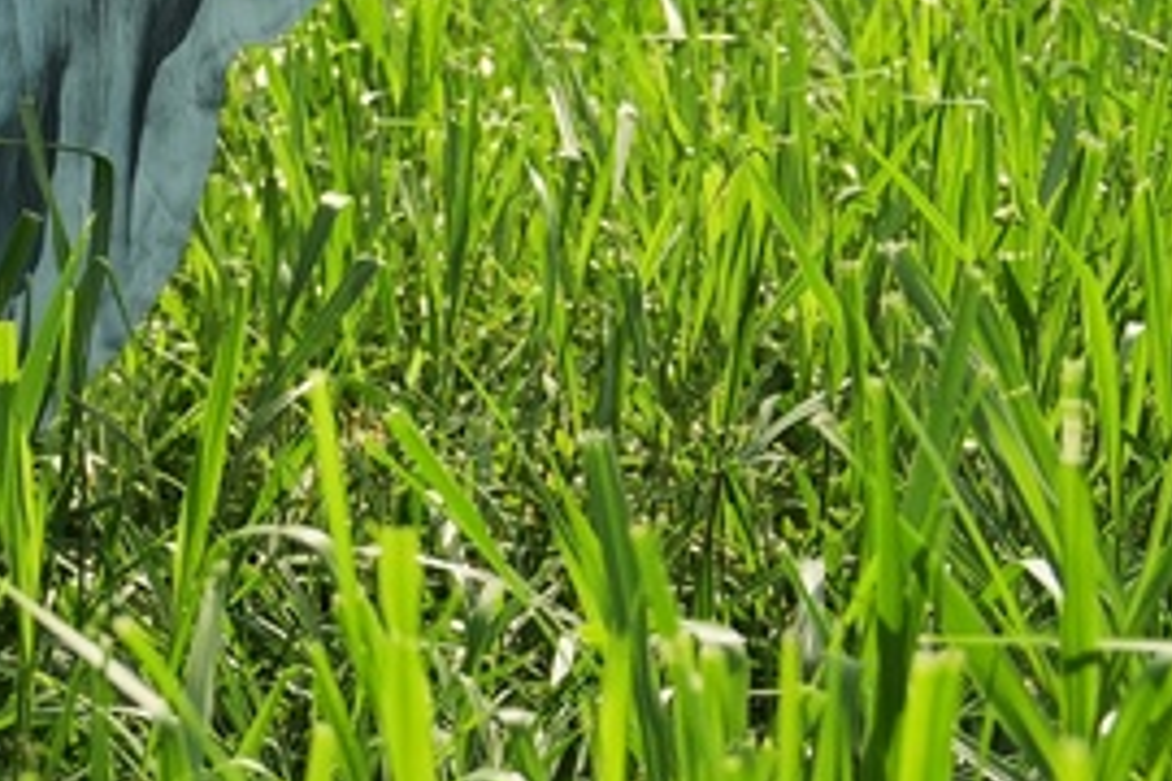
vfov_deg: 9.5
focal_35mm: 144
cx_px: -477
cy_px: 215
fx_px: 4688
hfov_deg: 13.6
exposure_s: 1/2000
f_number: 2.8
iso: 400
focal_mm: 38
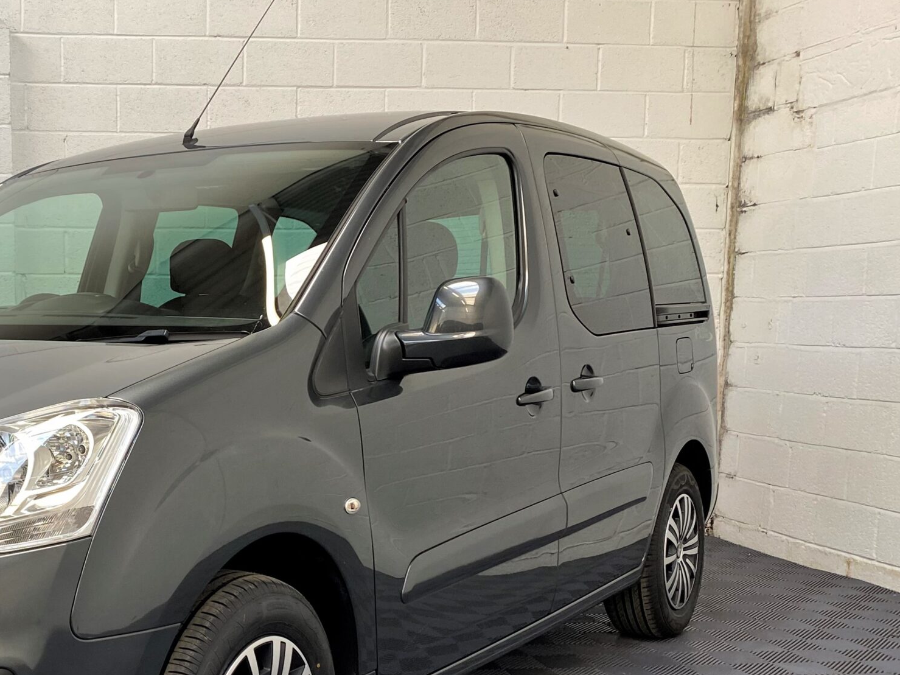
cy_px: 463
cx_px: 135
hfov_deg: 39.8
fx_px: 1170
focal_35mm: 45
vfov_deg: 31.9
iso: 50
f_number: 1.8
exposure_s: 1/100
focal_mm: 4.25
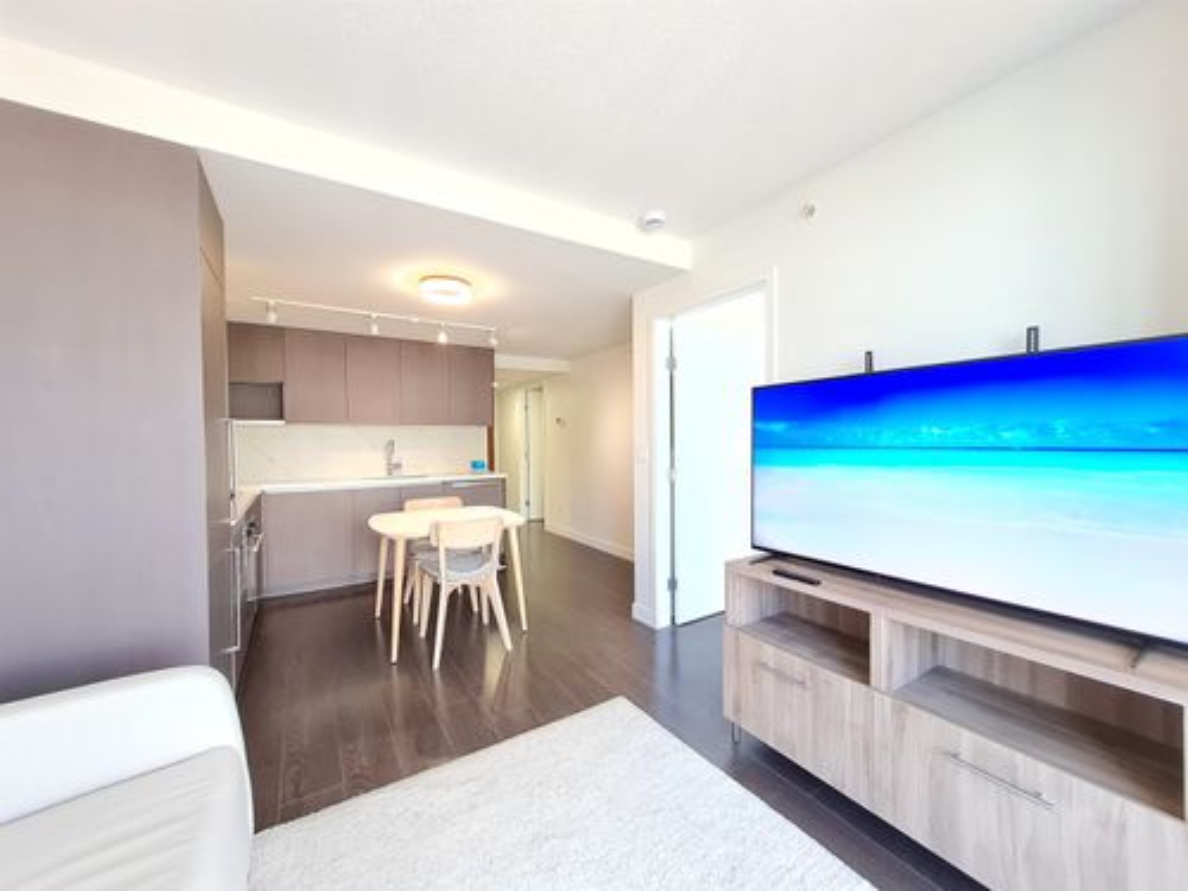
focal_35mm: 13
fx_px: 446
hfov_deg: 106.2
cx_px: 594
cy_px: 446
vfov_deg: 89.9
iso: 250
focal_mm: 1.74
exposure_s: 1/60
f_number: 2.2
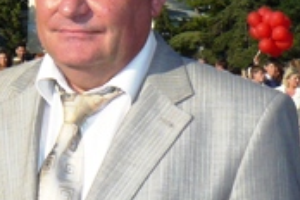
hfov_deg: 13.9
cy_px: 95
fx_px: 1150
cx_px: -159
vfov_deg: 9.9
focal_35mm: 138
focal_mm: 6
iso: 100
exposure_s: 1/400
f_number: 5.6
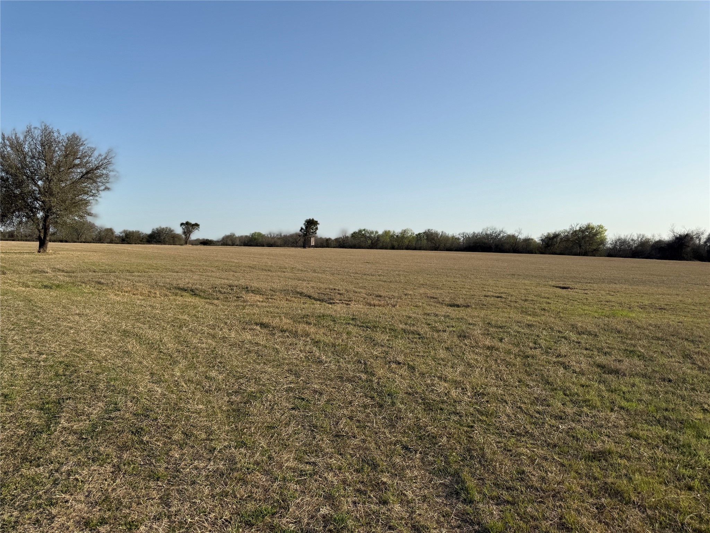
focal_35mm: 24
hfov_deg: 71.6
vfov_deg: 56.8
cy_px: 266
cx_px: 355
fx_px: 492
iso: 80
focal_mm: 6.76
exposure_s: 1/4975
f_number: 1.78
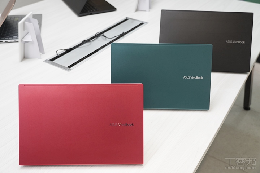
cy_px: 86
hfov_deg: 45.0
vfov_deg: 30.8
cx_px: 130
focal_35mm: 44
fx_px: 314
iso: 250
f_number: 4.5
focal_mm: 29
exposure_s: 1/50
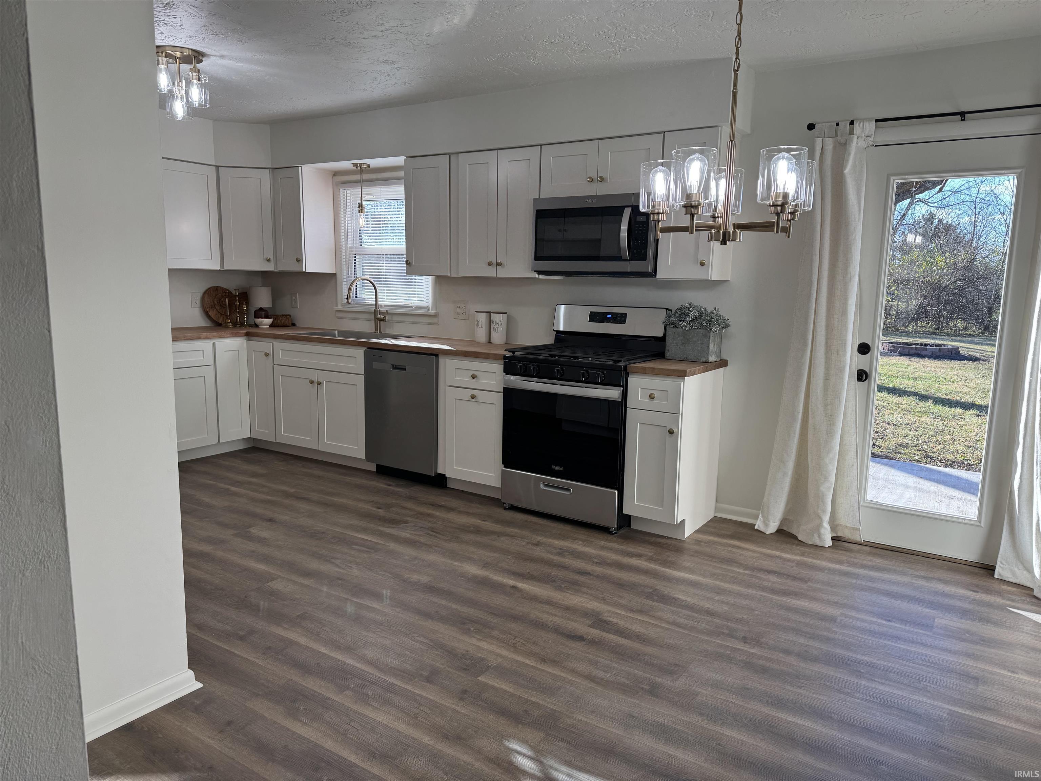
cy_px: 390
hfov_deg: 71.6
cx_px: 520
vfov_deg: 56.8
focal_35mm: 24
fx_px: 722
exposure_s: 1/195
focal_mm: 6.76
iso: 64
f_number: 1.78
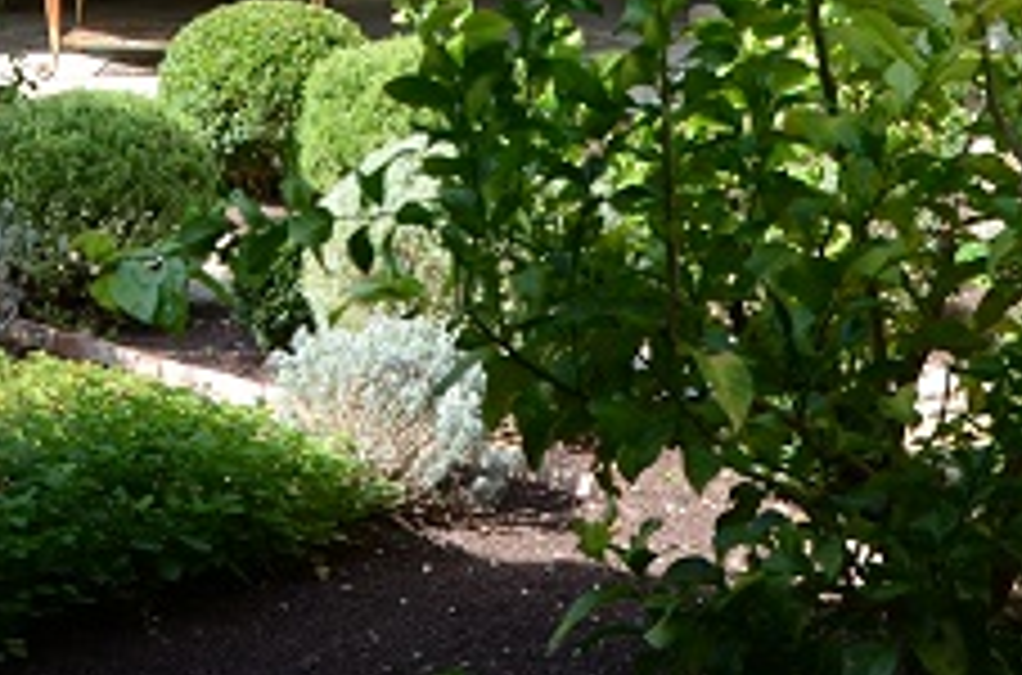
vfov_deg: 13.7
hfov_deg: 21.5
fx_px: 2689
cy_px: -232
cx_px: 392
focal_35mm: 95
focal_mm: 18
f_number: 5.6
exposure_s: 1/200
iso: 100
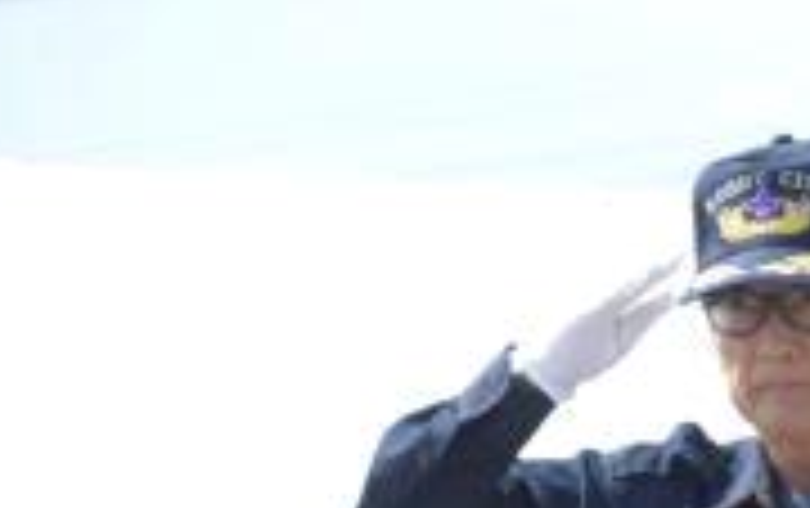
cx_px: 792
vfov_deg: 2.6
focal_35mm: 513
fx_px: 11345
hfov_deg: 4.1
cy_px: 663
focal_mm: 135
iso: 2000
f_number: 6
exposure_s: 1/5000
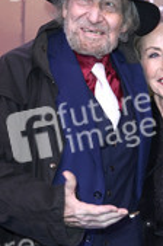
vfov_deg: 13.9
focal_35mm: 147
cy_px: 201
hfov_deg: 9.3
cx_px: 124
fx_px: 1002
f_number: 5.6
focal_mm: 62
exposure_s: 1/250
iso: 640
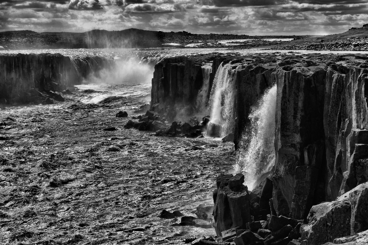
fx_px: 1073
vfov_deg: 13.0
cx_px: 184
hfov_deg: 19.5
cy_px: 122
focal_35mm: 105
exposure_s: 1/320
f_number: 11
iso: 100
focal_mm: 70
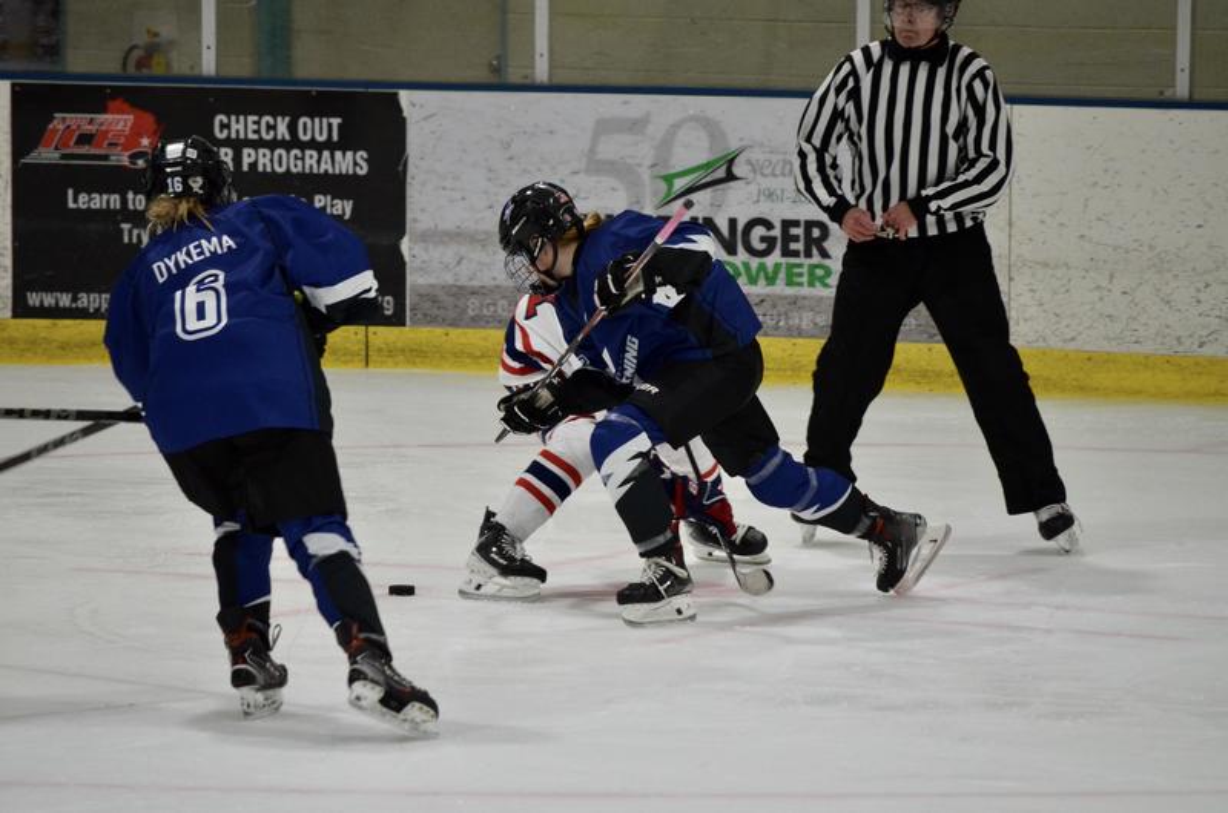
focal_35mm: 300
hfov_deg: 6.9
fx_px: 10213
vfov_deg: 4.6
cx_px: 614
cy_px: 406
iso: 1600
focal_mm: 200
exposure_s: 1/250
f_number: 5.6
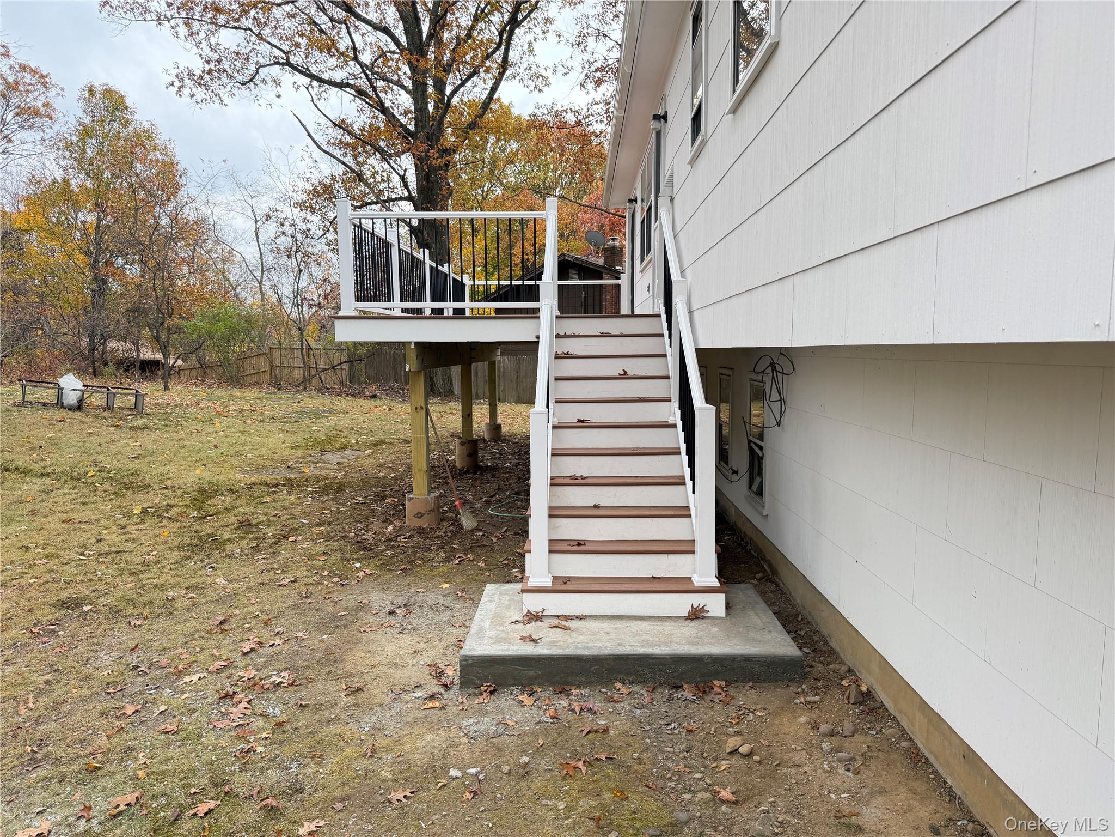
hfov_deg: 71.6
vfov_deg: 56.8
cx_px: 558
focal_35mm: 24
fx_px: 773
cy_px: 418
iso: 80
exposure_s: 1/307
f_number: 1.78
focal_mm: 6.76
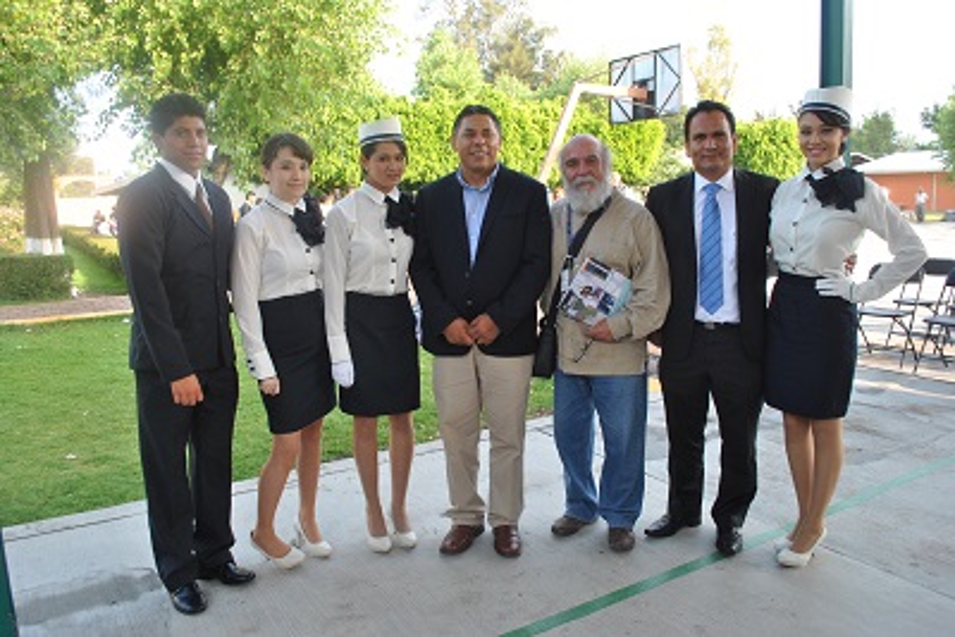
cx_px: 478
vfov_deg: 48.0
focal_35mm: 27
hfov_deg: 67.4
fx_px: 716
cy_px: 318
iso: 200
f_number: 5.6
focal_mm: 18
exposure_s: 1/125
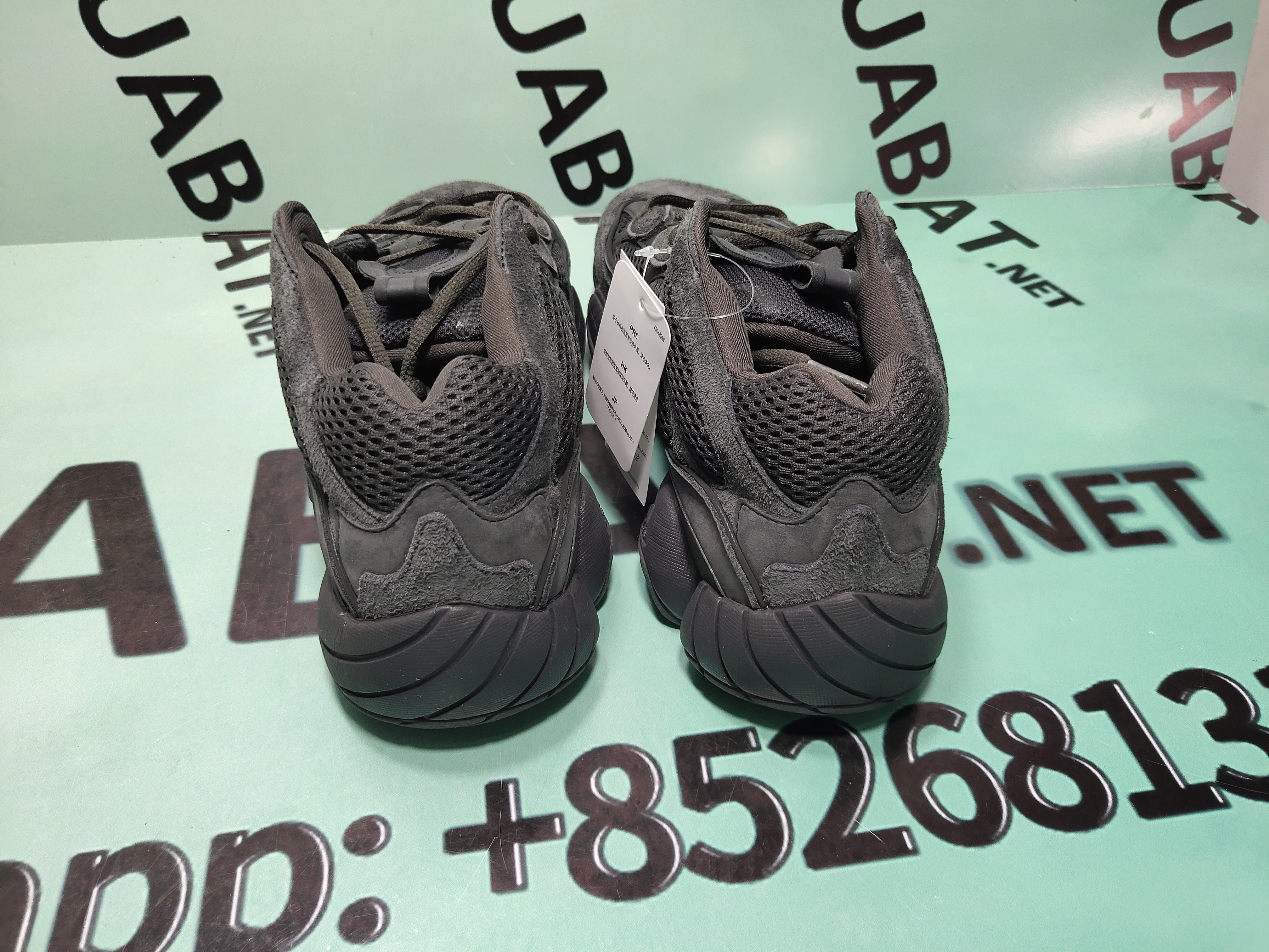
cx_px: 634
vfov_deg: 46.8
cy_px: 476
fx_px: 1100
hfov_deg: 60.0
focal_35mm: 30
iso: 148
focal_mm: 4.35
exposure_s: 1/100
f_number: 1.79
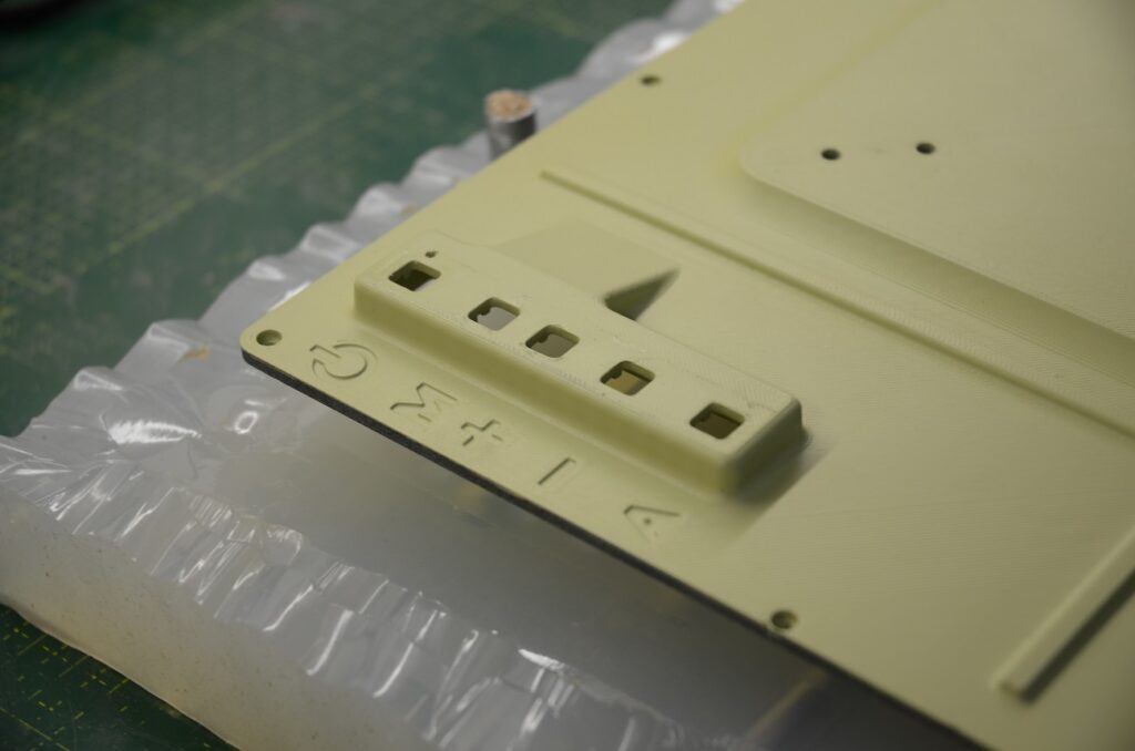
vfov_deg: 13.0
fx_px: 3303
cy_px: 376
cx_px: 568
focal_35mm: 105
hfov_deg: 19.5
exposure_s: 1/60
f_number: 4.5
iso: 200
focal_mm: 70
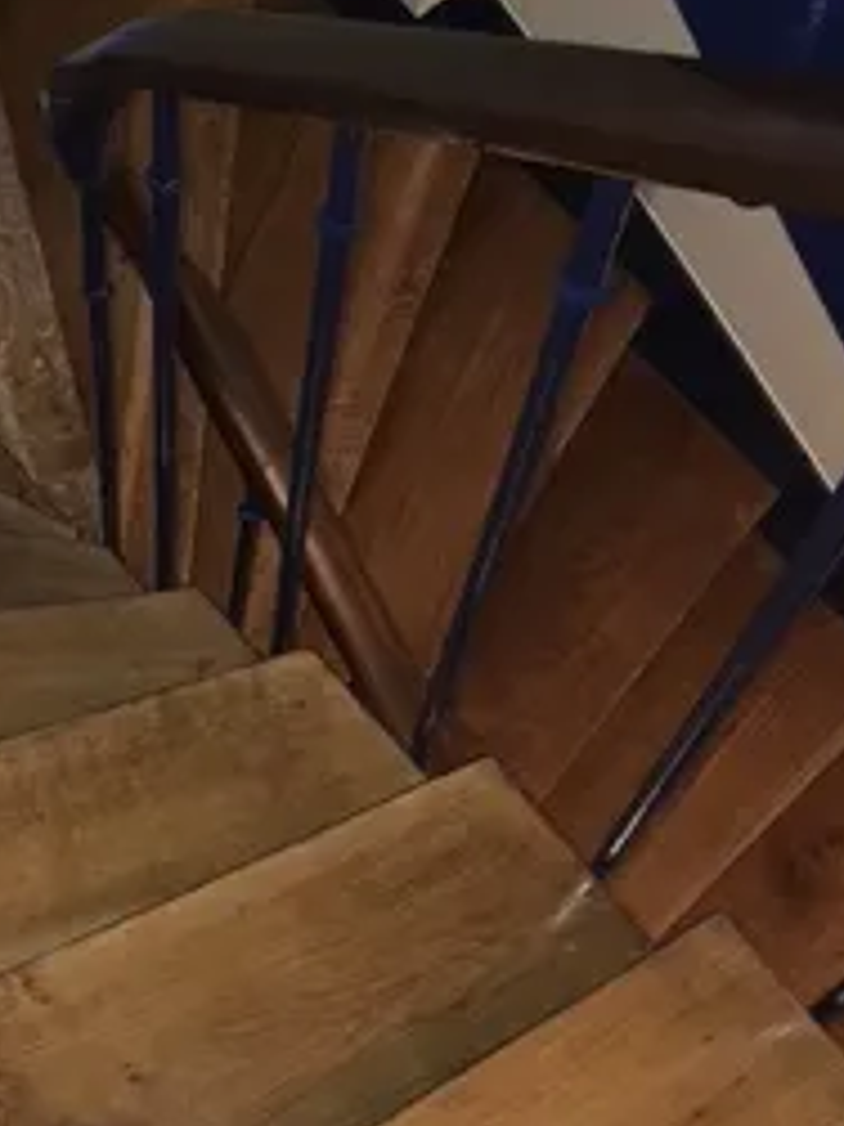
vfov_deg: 26.0
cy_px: 269
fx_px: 2408
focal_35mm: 74
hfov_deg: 18.9
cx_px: -126
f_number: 2.2
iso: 160
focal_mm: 4.15
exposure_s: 1/17
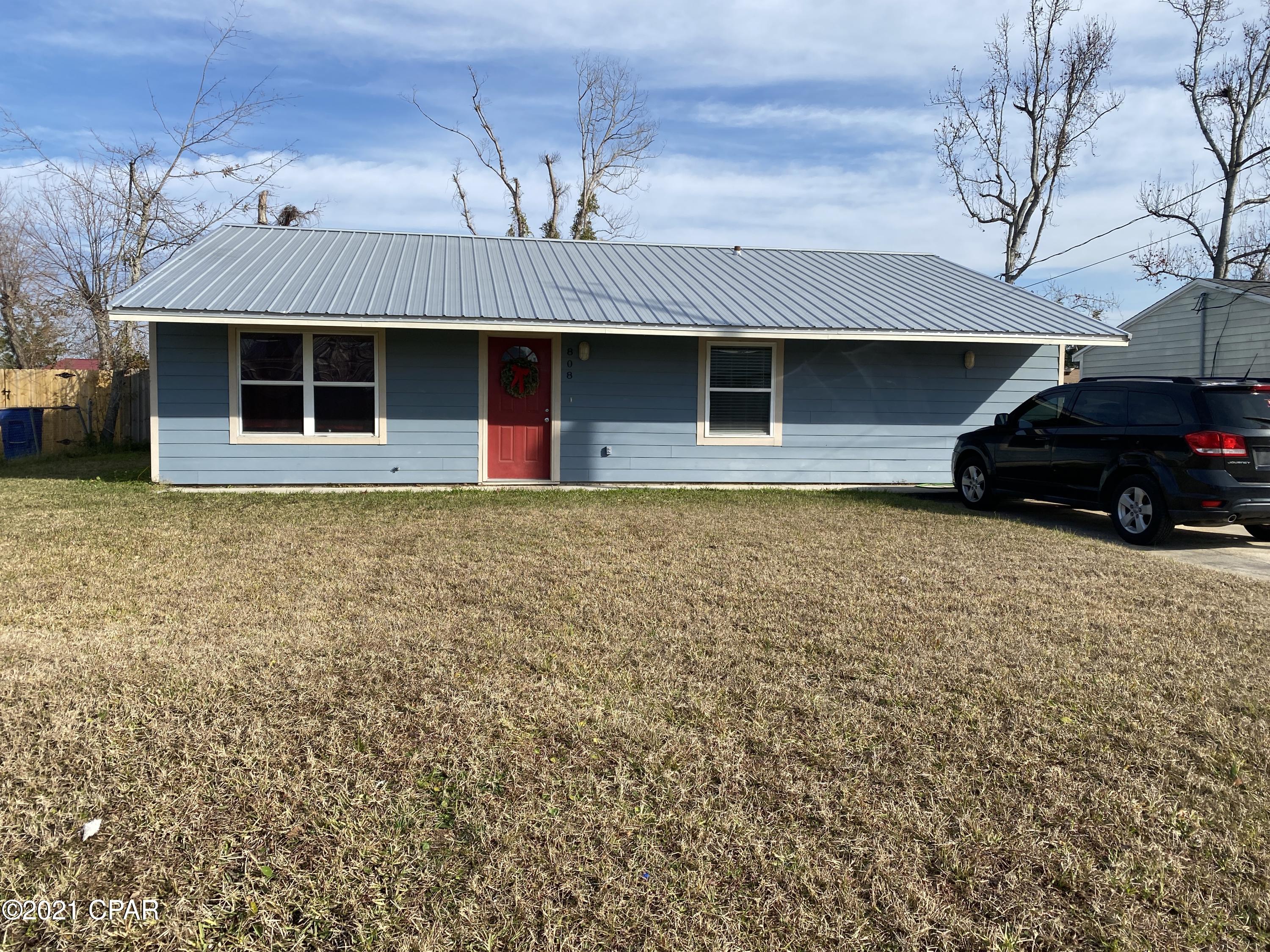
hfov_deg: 67.3
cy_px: 476
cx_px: 635
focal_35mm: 26
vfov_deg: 53.1
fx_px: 954
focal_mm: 4.25
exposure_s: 1/2755
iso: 32
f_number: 1.8
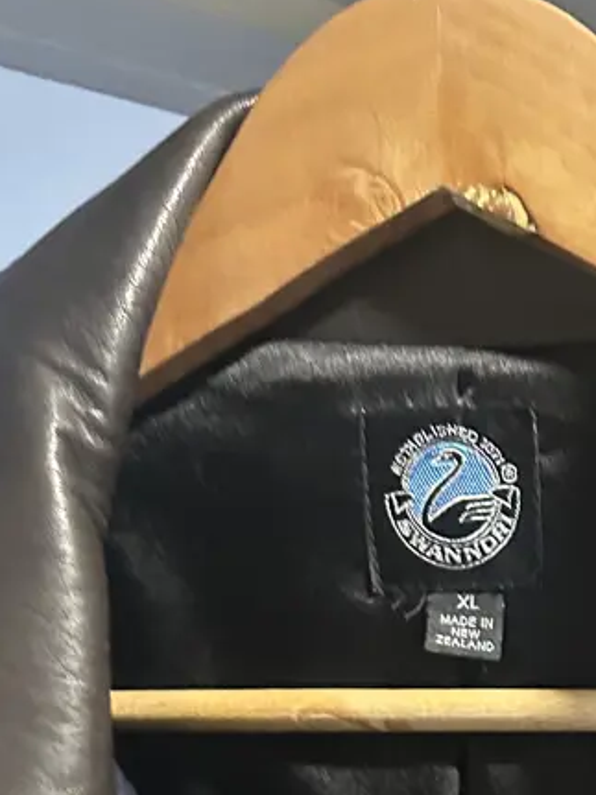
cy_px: 861
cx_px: 672
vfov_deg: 30.4
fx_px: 1309
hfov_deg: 23.9
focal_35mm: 57
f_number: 1.78
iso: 1000
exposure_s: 1/33
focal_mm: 6.86
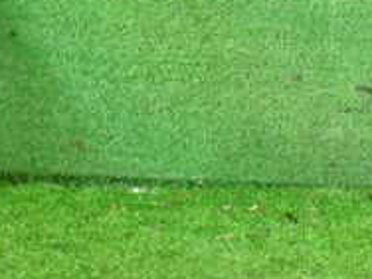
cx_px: 416
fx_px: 1032
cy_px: 226
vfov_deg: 15.3
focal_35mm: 96
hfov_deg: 19.5
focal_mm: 5.4
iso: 500
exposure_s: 1/30
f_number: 2.3
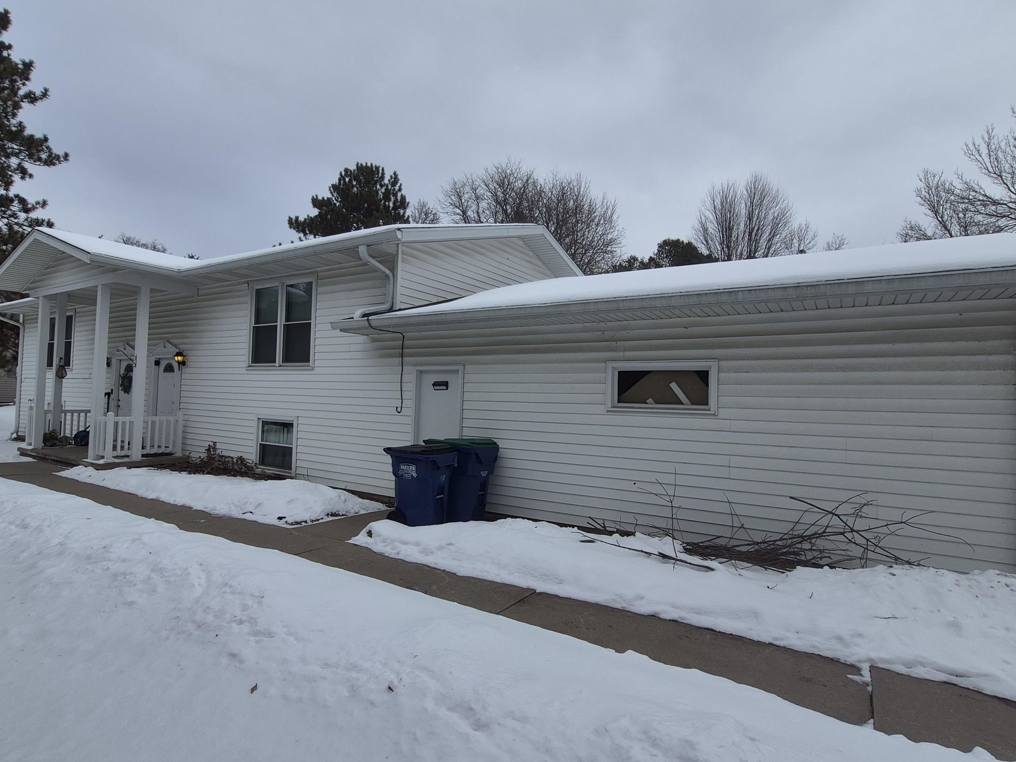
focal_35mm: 18
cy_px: 372
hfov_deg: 87.8
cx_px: 500
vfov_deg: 71.6
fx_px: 528
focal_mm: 1.74
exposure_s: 1/3448
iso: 40
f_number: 2.2
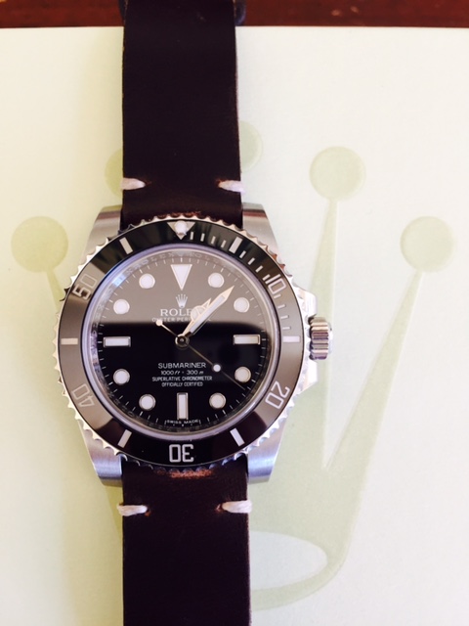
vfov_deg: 61.7
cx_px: 234
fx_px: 524
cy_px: 313
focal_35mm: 29
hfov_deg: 48.2
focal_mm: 4.15
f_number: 2.2
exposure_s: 1/30
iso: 100
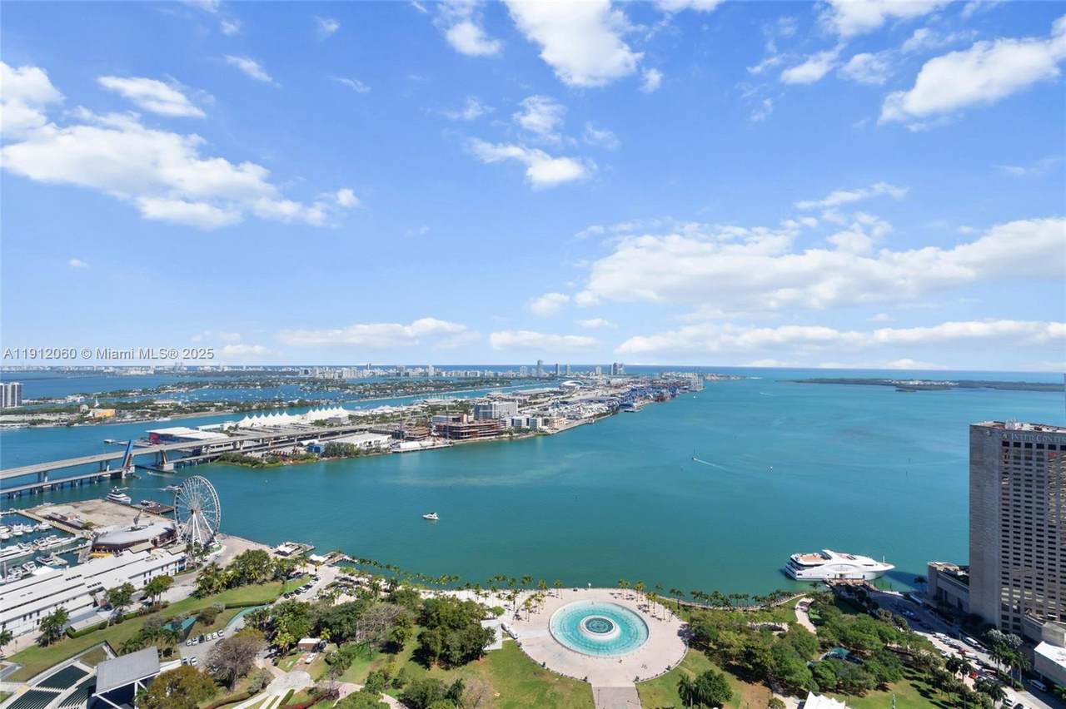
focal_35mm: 16
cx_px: 533
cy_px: 354
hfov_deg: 96.8
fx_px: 474
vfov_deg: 73.7
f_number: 11
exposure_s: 1/400
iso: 250
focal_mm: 16
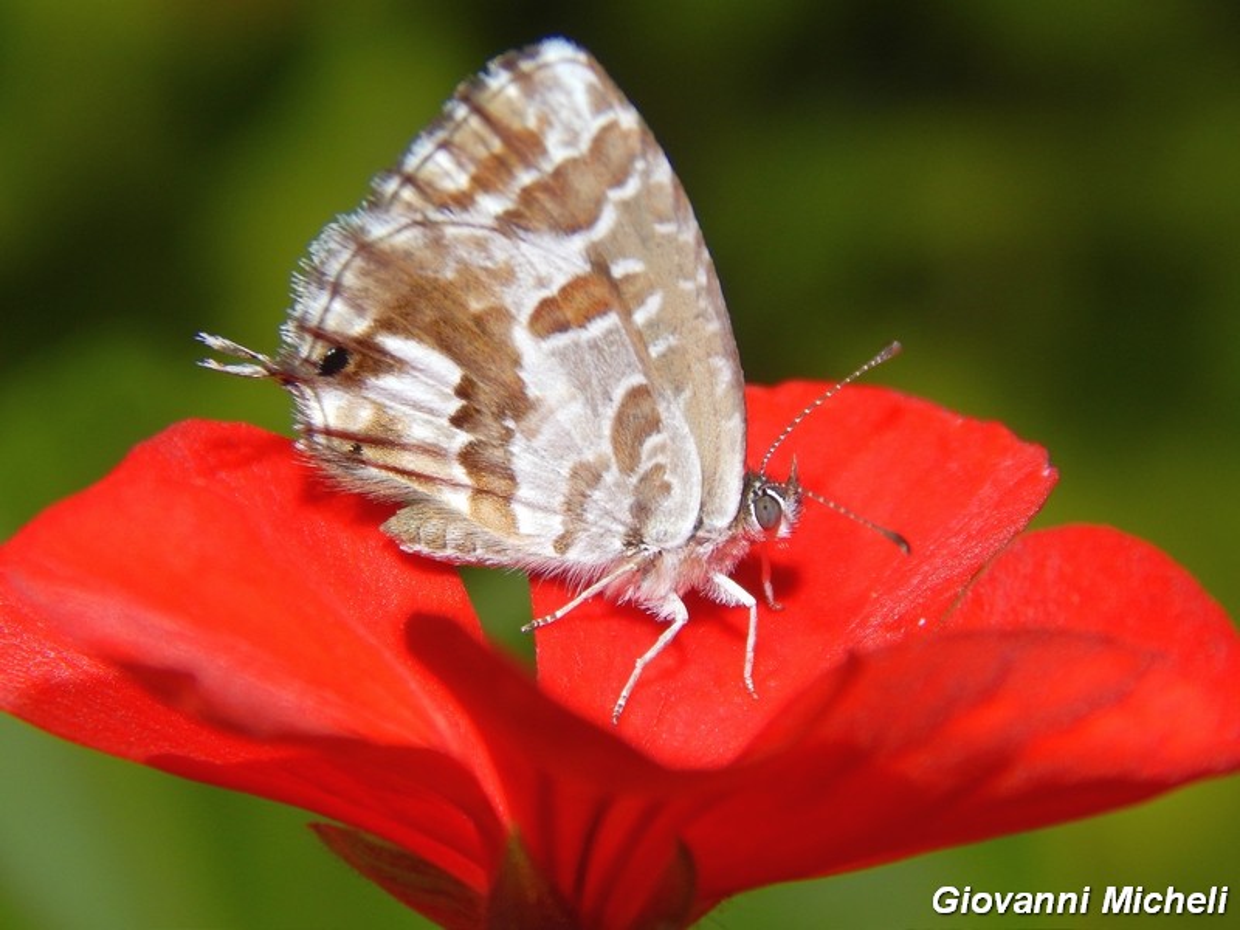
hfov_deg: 10.7
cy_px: 465
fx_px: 6591
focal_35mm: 184
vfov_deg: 8.1
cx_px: 620
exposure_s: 1/640
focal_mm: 32.8
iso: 125
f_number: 10.5
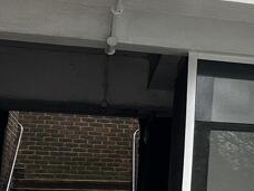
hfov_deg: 13.8
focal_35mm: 117
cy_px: 126
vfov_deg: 12.6
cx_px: 534
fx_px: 859
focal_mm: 5.7
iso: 40
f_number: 1.5
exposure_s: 1/277
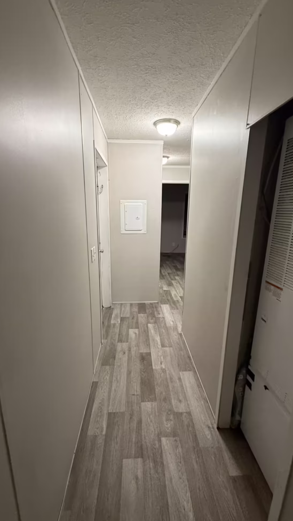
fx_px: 221
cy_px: 264
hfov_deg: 67.1
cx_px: 146
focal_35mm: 16
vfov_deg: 99.4
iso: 320
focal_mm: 2.22
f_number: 2.2
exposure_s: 1/60
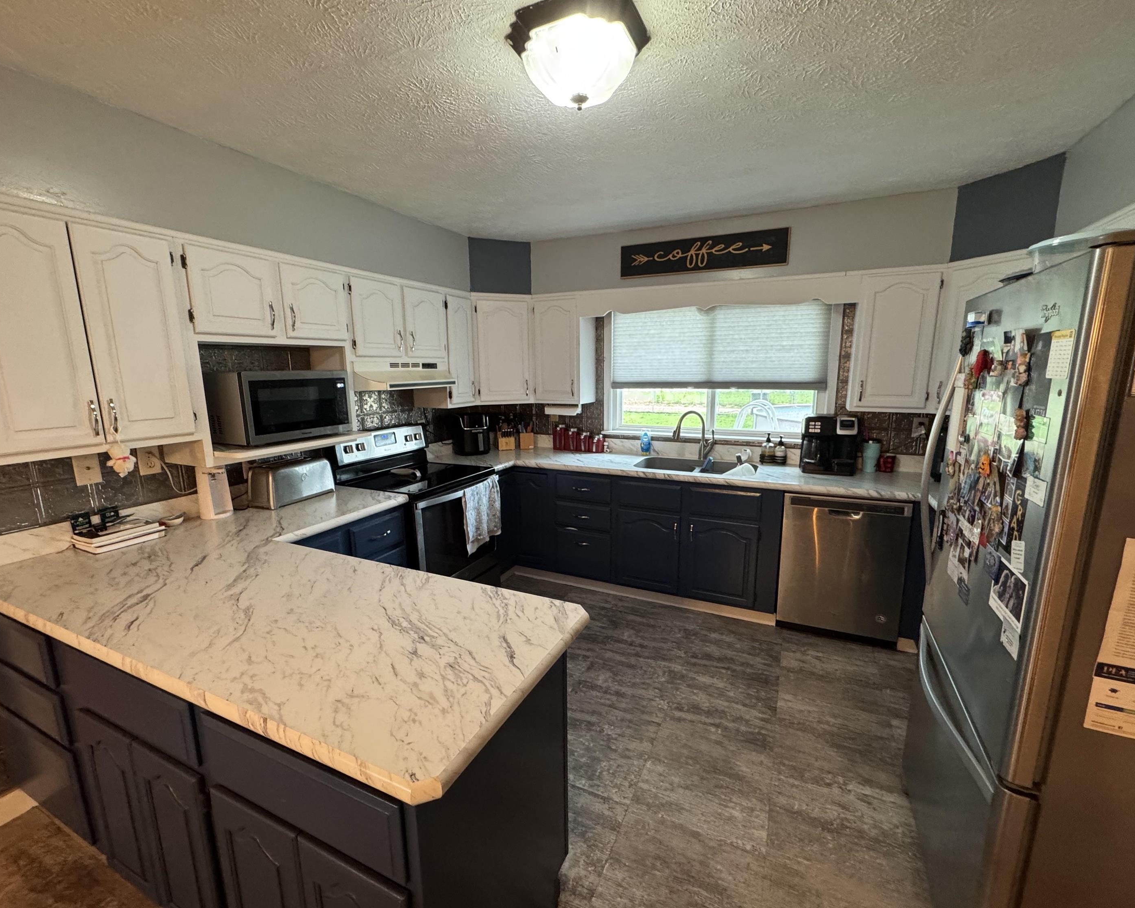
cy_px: 460
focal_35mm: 15
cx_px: 565
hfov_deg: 96.8
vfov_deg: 84.0
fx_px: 504
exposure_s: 1/60
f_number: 2.2
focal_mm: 2.22
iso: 320
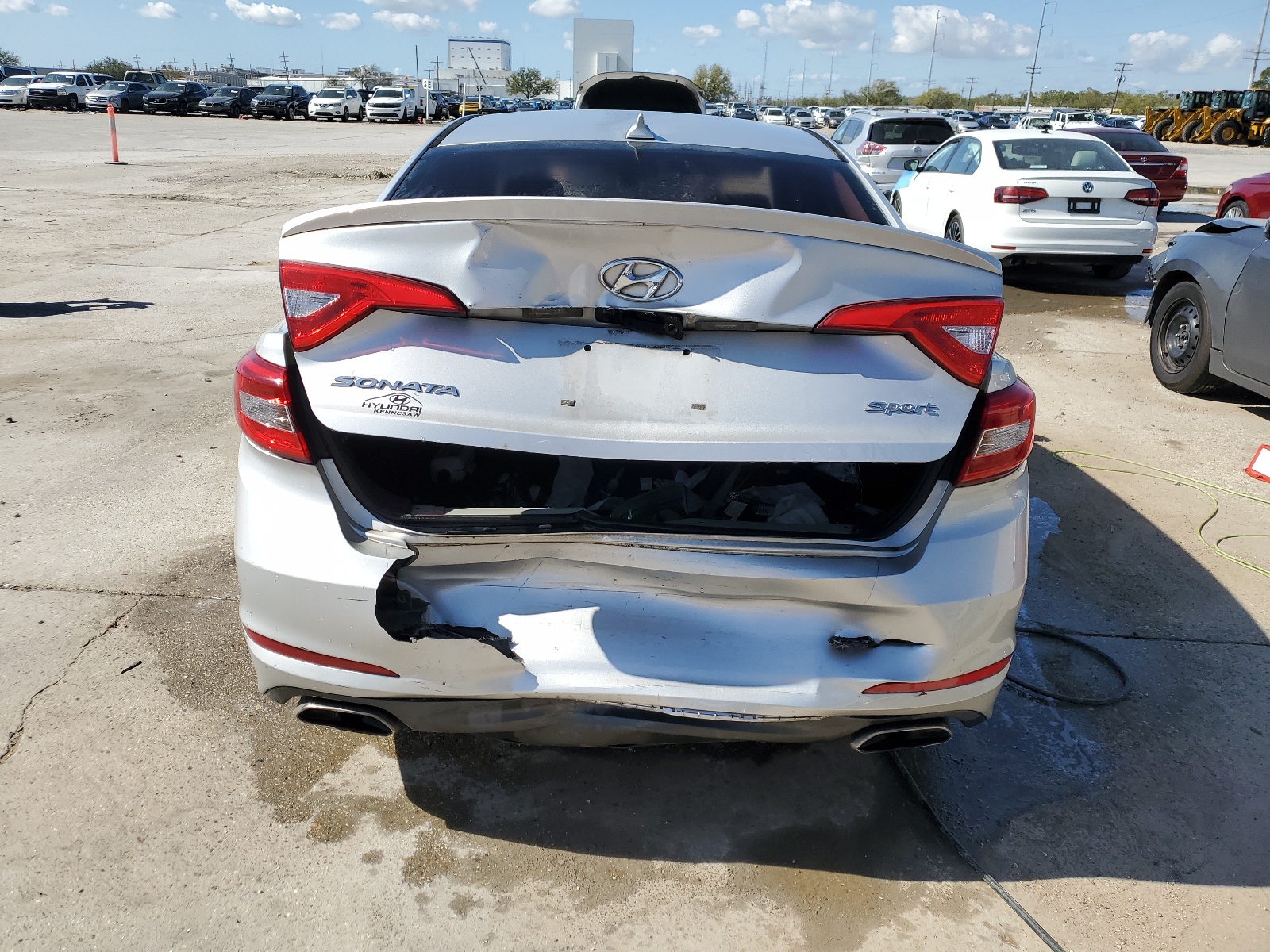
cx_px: 635
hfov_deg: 67.3
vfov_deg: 53.1
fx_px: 954
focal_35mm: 26
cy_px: 476
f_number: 1.5
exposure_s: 1/3333
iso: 50
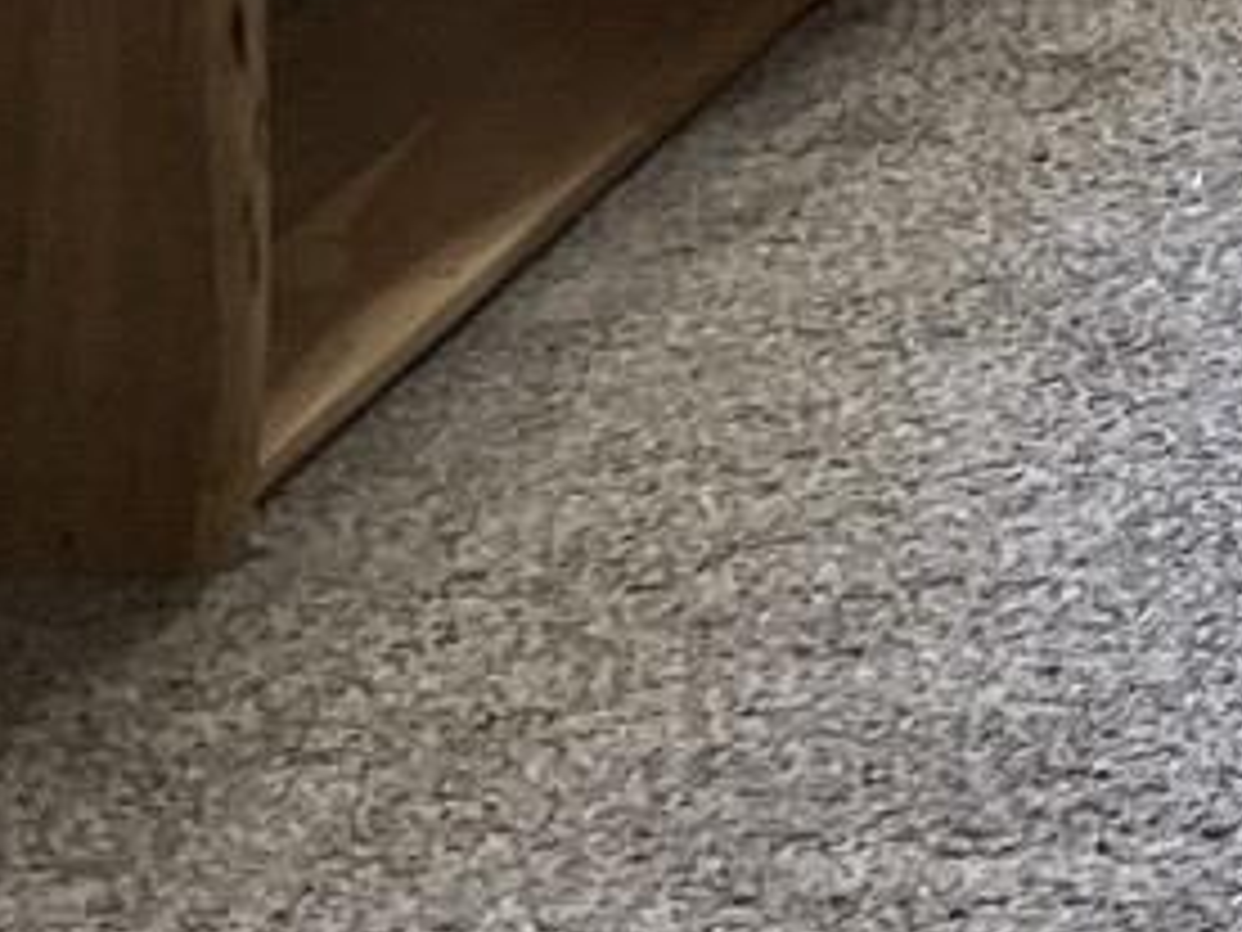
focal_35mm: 193
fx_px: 6925
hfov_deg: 8.5
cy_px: -1702
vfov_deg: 7.0
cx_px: 3758
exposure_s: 1/60
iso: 160
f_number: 1.6
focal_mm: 4.2
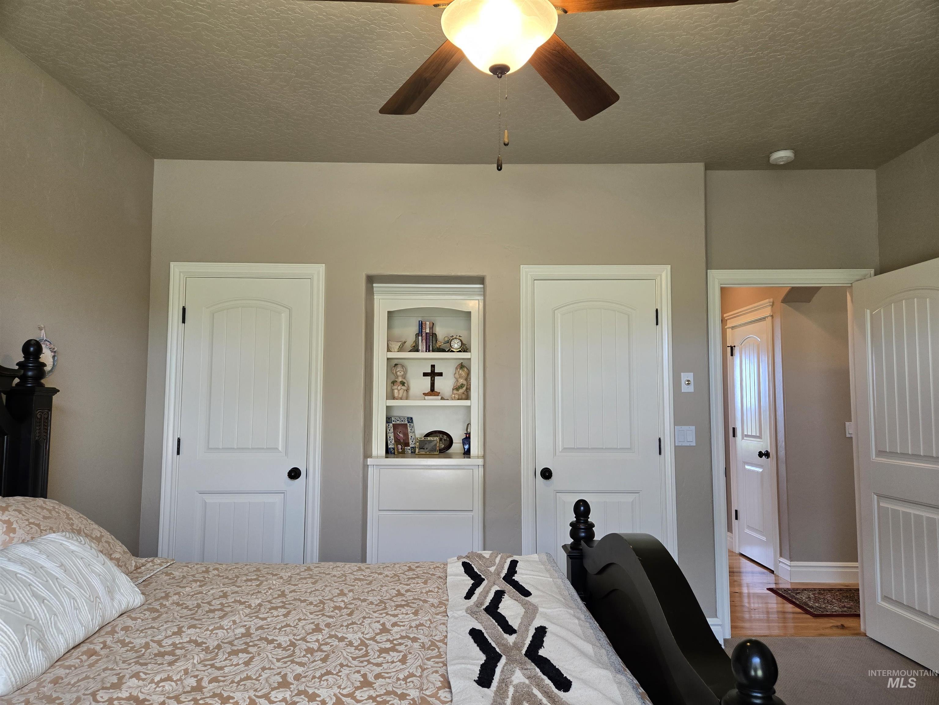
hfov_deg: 73.9
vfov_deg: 58.9
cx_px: 470
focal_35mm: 23
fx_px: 624
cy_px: 352
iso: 160
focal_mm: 5.4
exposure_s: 1/120
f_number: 1.8
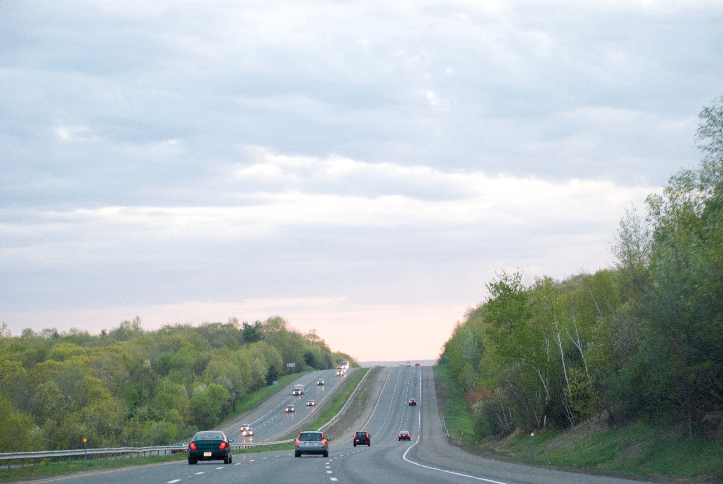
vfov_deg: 13.9
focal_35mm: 99
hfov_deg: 20.6
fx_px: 1991
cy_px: 242
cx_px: 362
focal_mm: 66
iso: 800
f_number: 5.3
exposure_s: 1/80
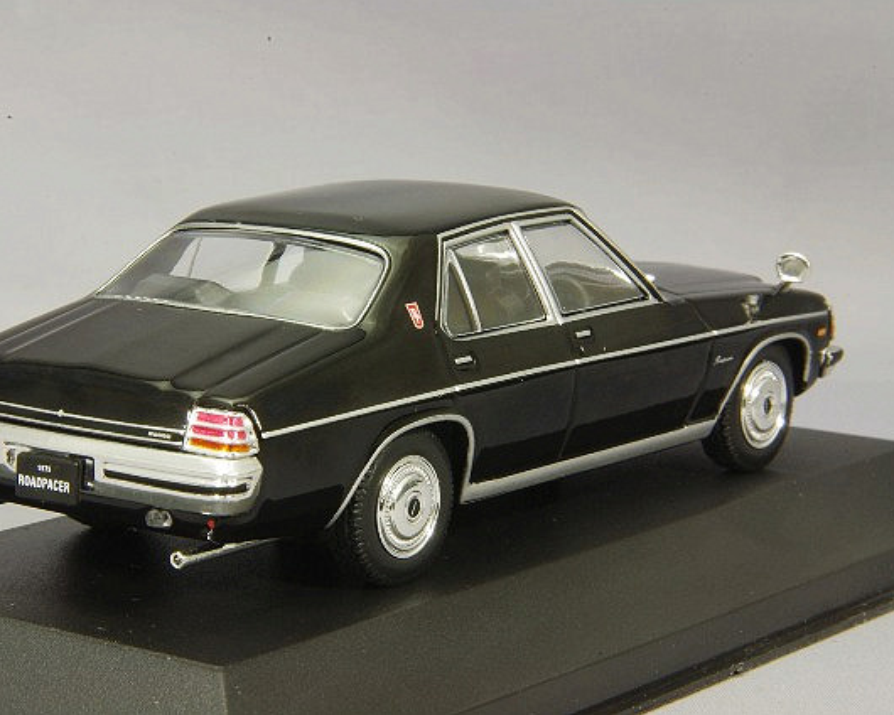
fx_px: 3360
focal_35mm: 127
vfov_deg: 12.1
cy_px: 357
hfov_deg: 15.1
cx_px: 364
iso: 400
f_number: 32
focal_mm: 75
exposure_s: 1
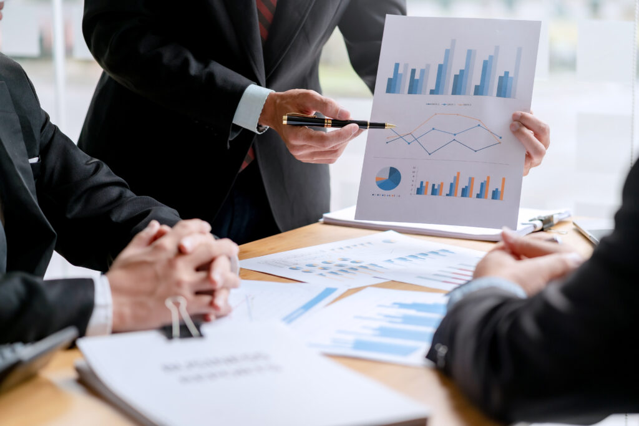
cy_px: 213
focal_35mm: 85
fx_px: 1509
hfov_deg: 23.9
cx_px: 320
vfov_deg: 16.1
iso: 200
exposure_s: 1/160
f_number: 2.8
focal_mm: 85
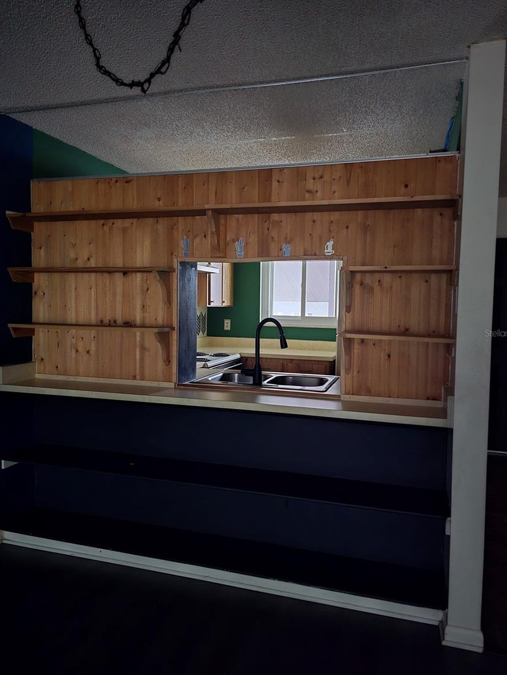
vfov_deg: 71.6
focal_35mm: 24
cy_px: 333
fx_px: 469
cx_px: 262
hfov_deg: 56.8
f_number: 1.7
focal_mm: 6.3
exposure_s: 1/15
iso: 2500
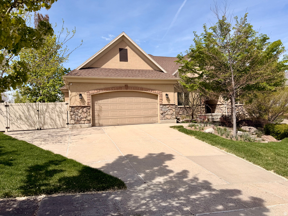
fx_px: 200
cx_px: 144
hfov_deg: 71.6
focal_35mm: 24
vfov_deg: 56.8
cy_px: 108
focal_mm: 6.76
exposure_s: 1/6711
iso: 80
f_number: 1.78
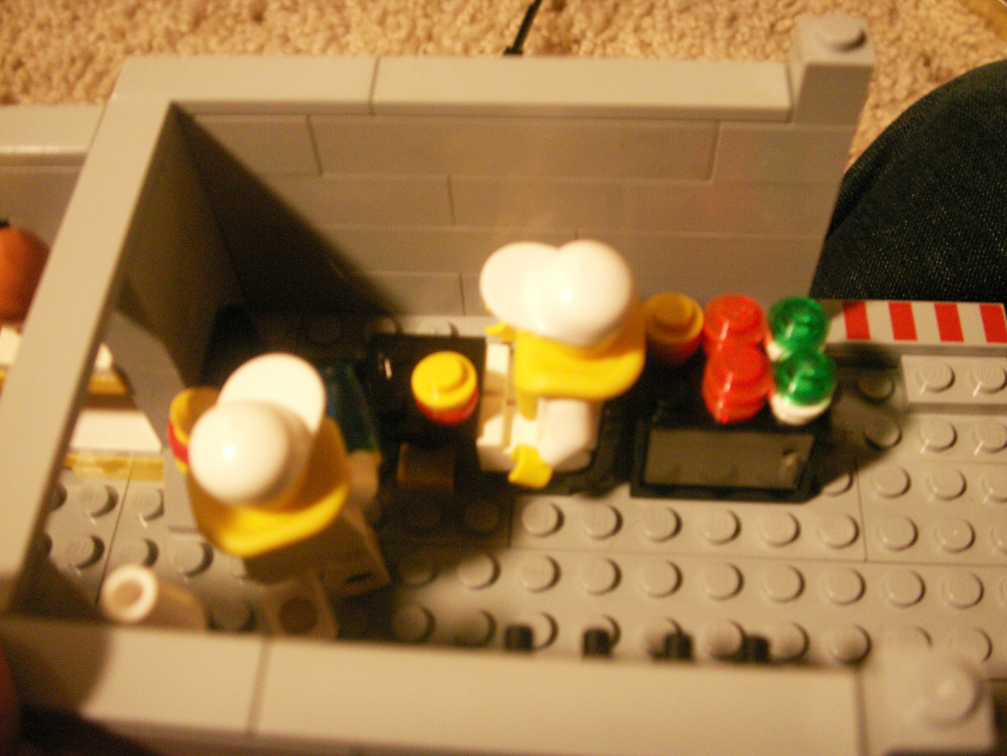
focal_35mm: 37
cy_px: 378
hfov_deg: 50.1
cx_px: 504
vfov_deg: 38.7
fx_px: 1076
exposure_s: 1/10
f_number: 3.5
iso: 160
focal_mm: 7.7
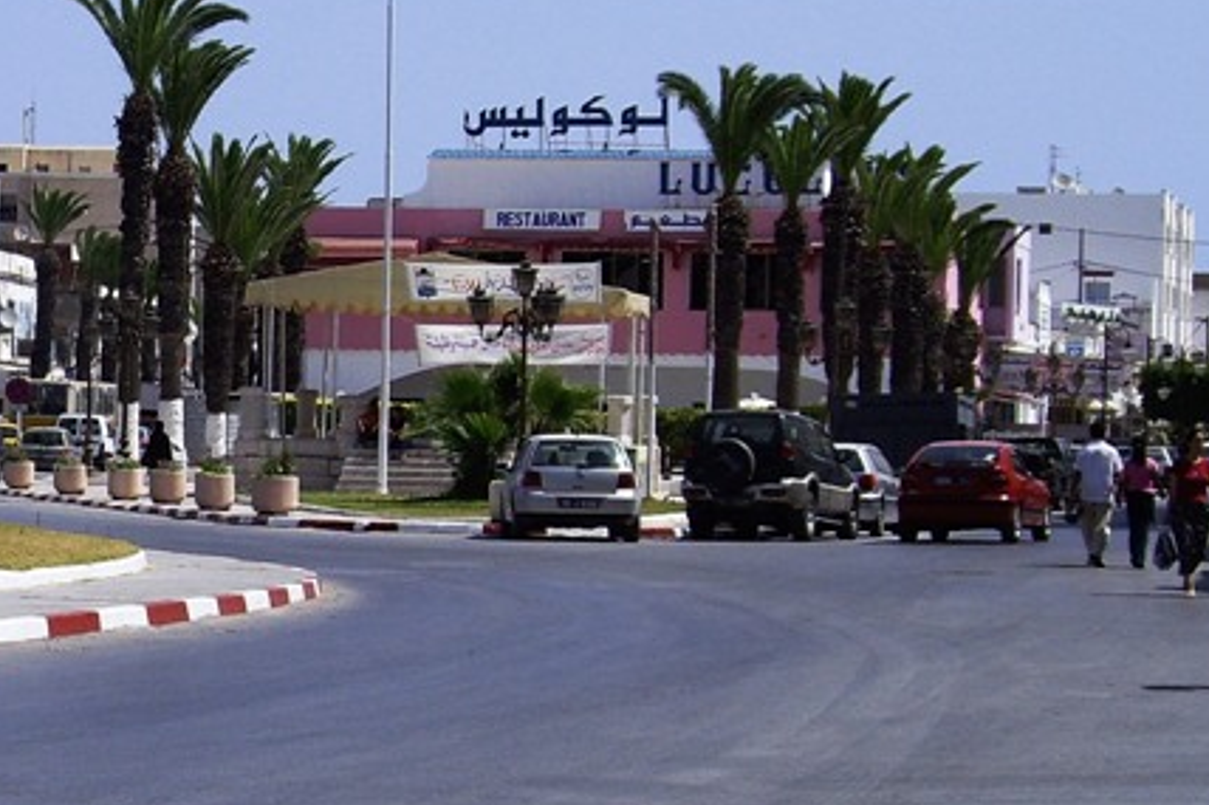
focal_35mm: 137
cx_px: -25
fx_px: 4599
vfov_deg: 10.0
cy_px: 412
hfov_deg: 14.7
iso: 50
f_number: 6.8
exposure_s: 1/320
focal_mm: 11.5
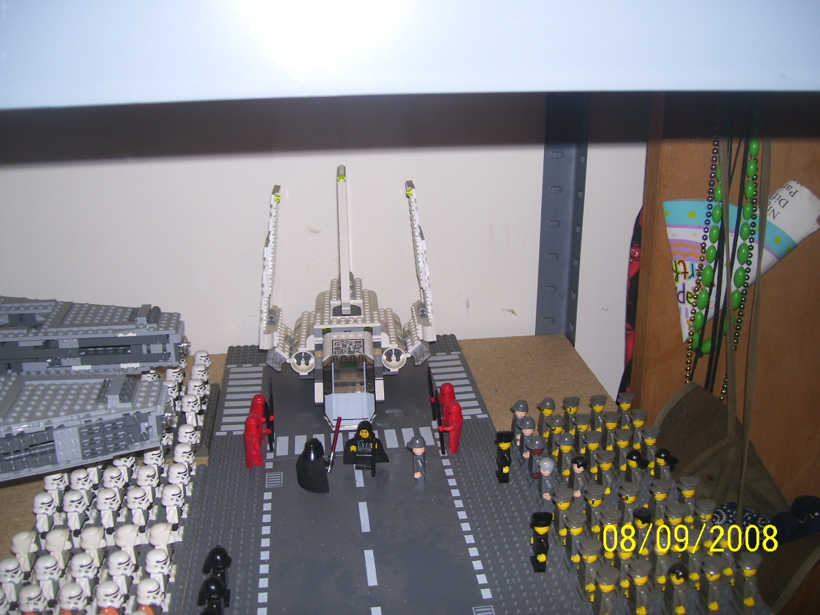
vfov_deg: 38.7
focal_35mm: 37
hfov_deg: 50.1
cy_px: 308
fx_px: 876
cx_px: 410
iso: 80
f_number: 2.7
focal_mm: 6
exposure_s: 1/60
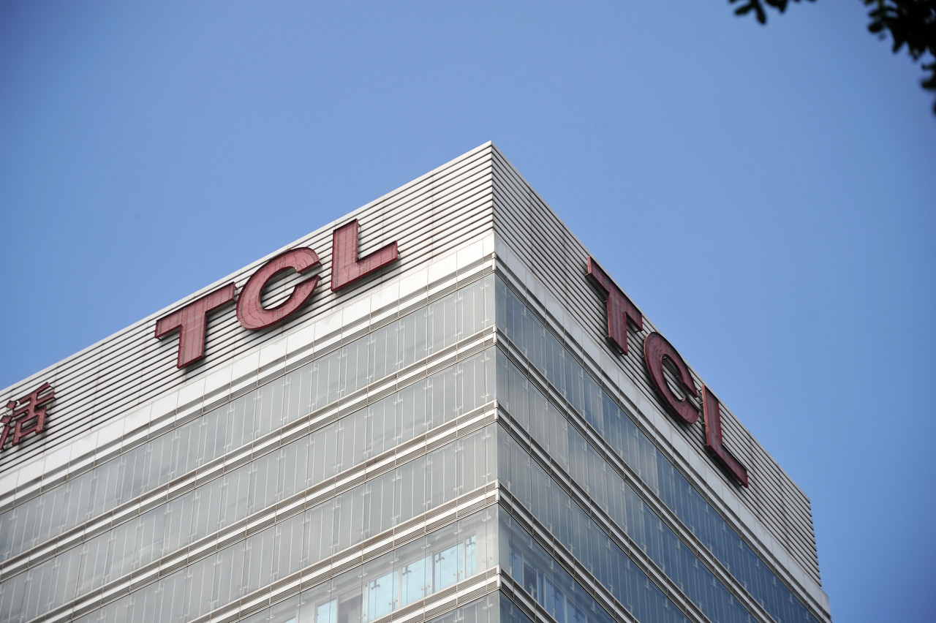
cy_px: 312
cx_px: 468
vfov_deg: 13.4
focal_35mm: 102
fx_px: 2651
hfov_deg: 20.0
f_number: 4.5
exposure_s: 1/2000
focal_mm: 102
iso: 200
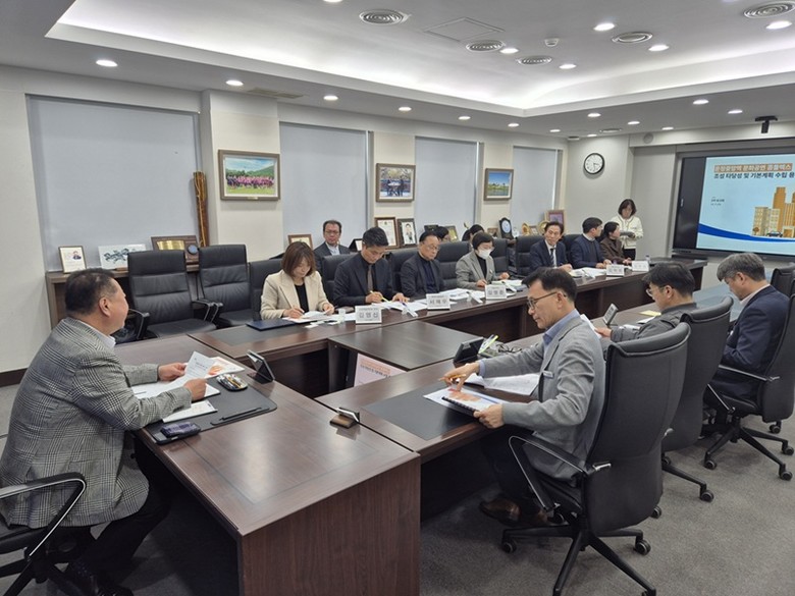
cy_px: 298
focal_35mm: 23
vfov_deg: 58.9
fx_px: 528
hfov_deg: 73.9
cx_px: 398
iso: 40
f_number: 1.8
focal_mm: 5.4
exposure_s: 1/120
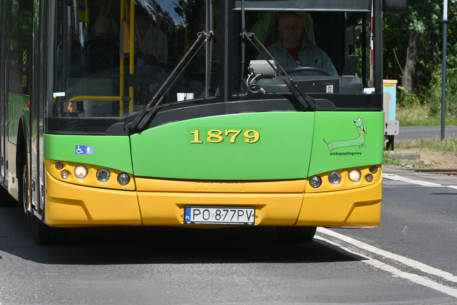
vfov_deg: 7.6
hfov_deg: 11.4
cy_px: 152
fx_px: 2285
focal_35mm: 180
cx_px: 228
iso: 100
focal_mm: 180
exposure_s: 1/400
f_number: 9
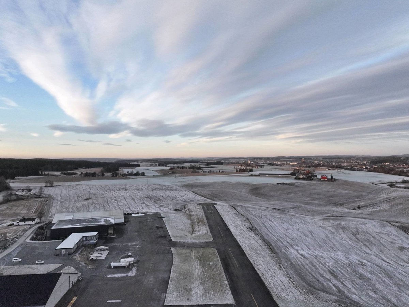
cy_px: 154
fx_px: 283
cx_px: 204
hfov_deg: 71.6
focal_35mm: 24
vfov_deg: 56.8
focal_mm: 12.29
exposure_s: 1/4000
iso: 2720
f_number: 2.8
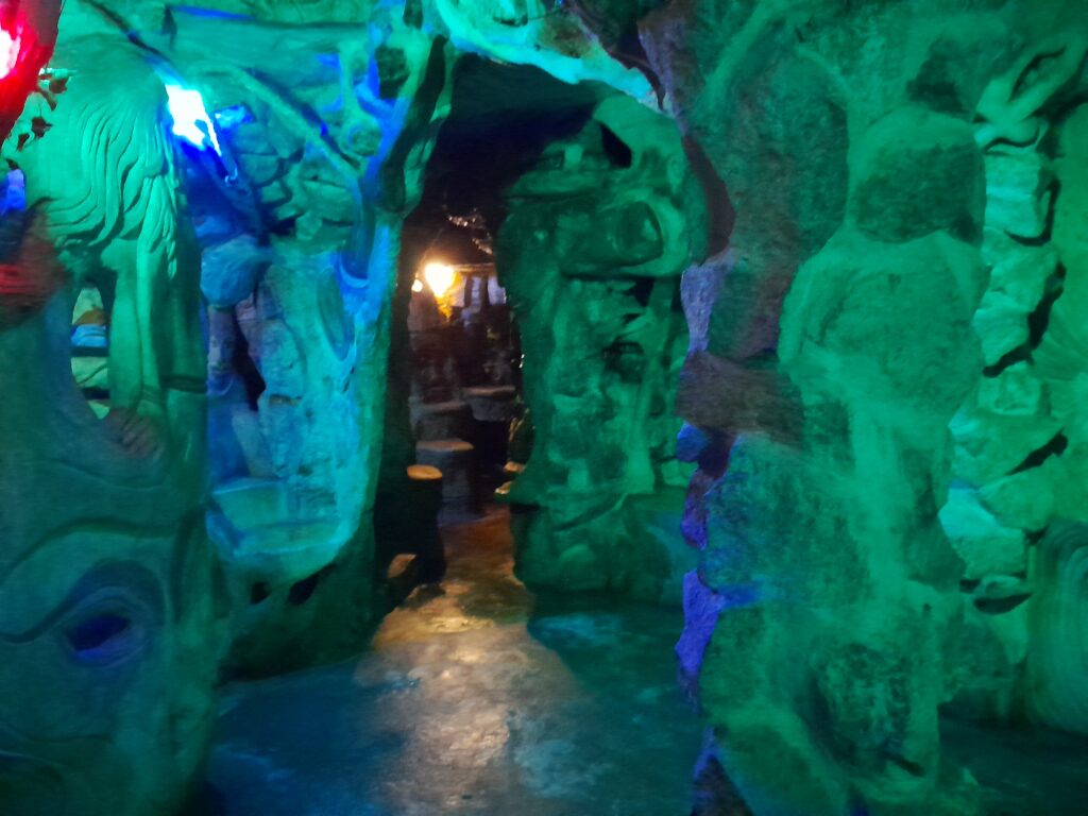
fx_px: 817
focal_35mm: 26
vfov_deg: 53.1
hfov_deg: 67.3
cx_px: 544
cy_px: 408
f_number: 1.8
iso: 3200
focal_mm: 3.98
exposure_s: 1/10
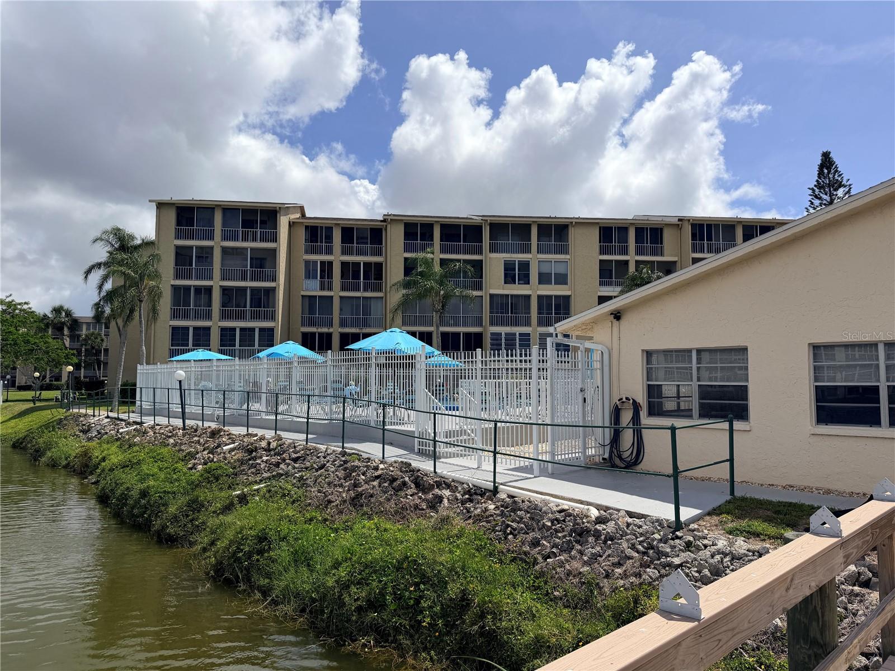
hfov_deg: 71.6
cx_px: 448
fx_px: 621
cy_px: 336
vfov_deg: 56.8
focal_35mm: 24
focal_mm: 6.76
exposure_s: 1/10309
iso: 80
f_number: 1.78
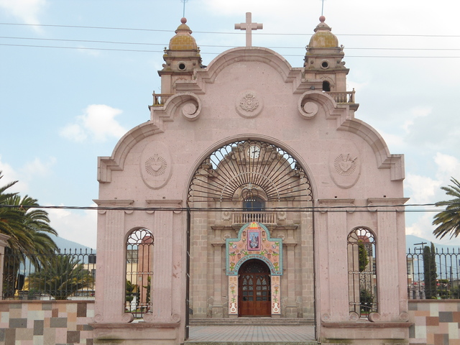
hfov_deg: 30.7
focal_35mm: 63
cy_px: 172
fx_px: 837
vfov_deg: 23.3
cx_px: 230
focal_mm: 11.2
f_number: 4.2
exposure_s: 1/320
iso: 80
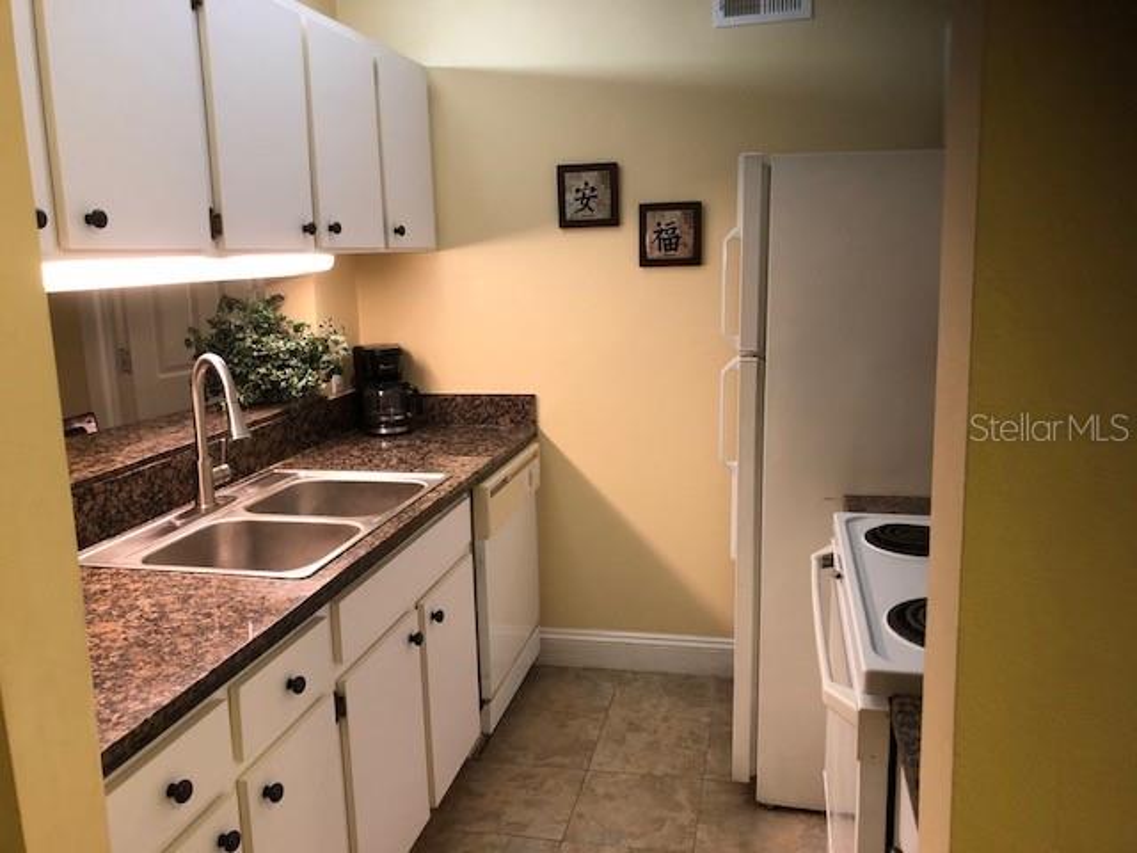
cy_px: 426
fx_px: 953
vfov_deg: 48.2
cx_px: 568
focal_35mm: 29
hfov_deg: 61.7
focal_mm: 3.99
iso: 40
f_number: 1.8
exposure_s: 1/15
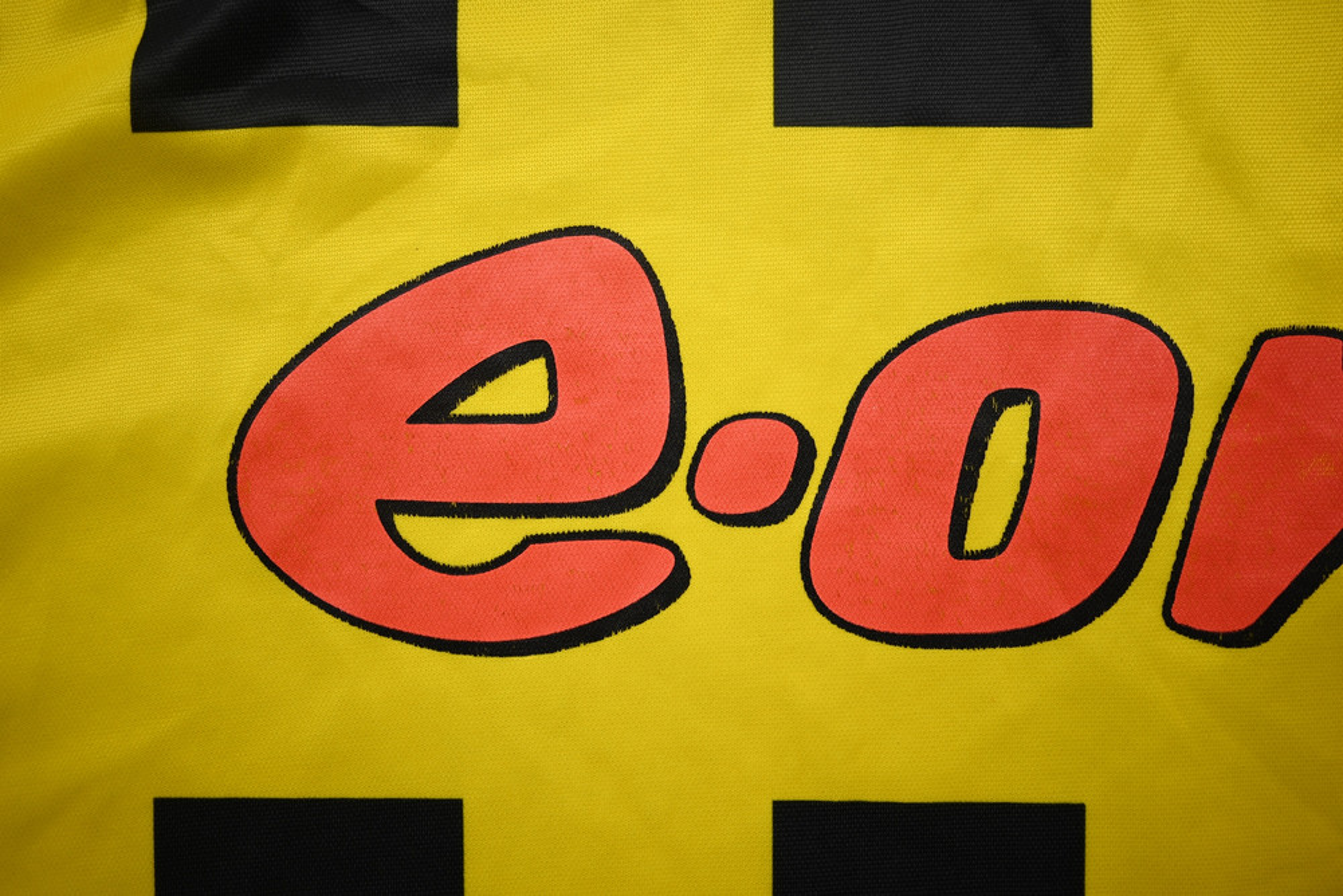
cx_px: 672
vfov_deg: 43.0
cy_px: 448
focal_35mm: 30
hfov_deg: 61.1
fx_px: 1138
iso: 200
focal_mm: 30.5
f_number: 4.8
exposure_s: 1/125
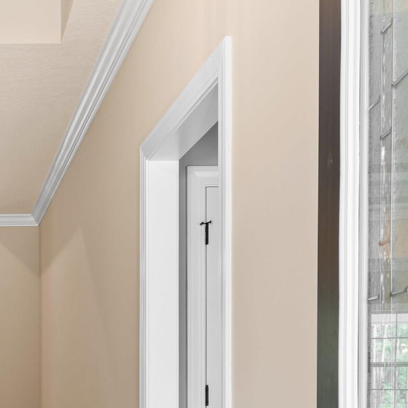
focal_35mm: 58
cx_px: -52
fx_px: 773
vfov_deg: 28.5
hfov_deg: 26.9
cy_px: 362
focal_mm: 13
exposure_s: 1/5
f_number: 4.8
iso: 100
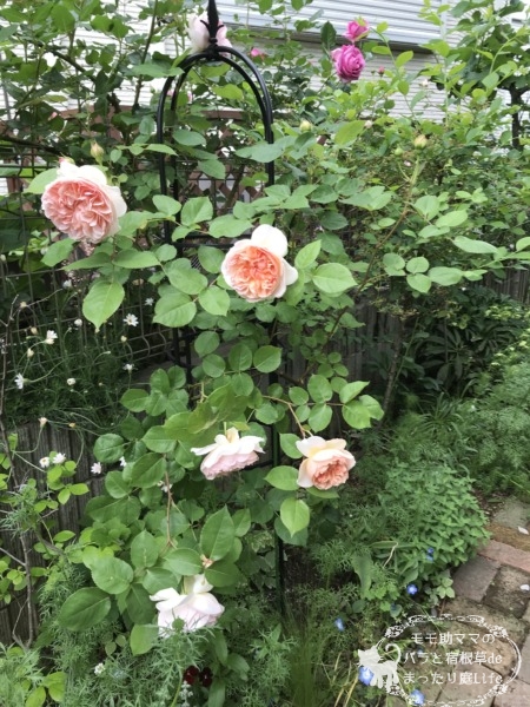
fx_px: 572
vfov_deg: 63.4
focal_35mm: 28
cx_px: 265
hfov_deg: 49.7
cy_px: 354
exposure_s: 1/187
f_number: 1.8
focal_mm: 3.99
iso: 20
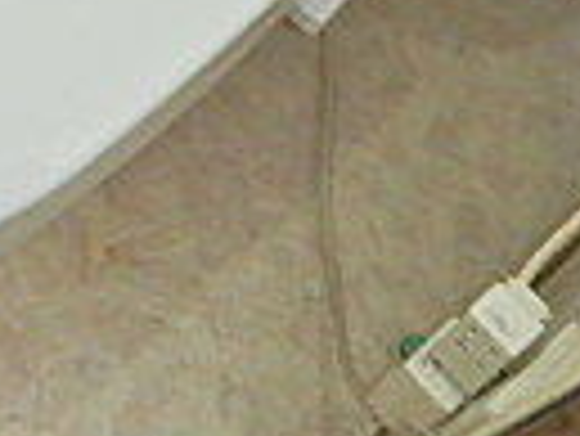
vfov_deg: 11.4
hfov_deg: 15.1
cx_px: -333
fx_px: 1996
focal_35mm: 119
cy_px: -391
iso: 140
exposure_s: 1/30
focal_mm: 4.3
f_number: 2.8
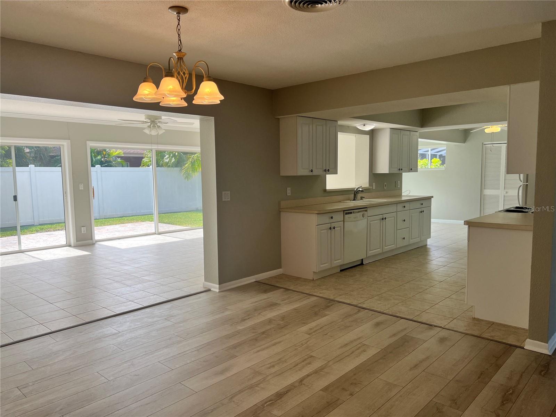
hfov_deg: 67.3
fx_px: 418
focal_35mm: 26
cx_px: 278
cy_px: 208
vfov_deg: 53.1
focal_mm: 5.7
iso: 50
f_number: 1.5
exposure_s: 1/555
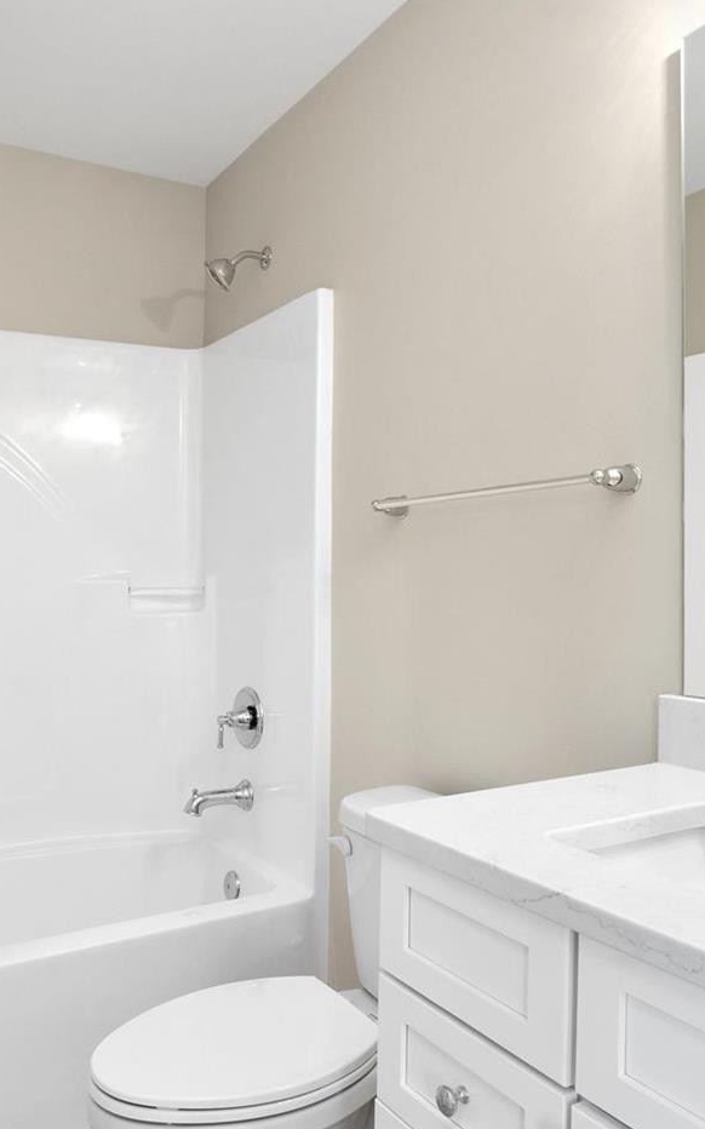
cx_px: 296
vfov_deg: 66.5
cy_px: 585
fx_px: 861
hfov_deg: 44.4
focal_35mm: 28
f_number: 8
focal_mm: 8
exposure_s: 1/6
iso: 400
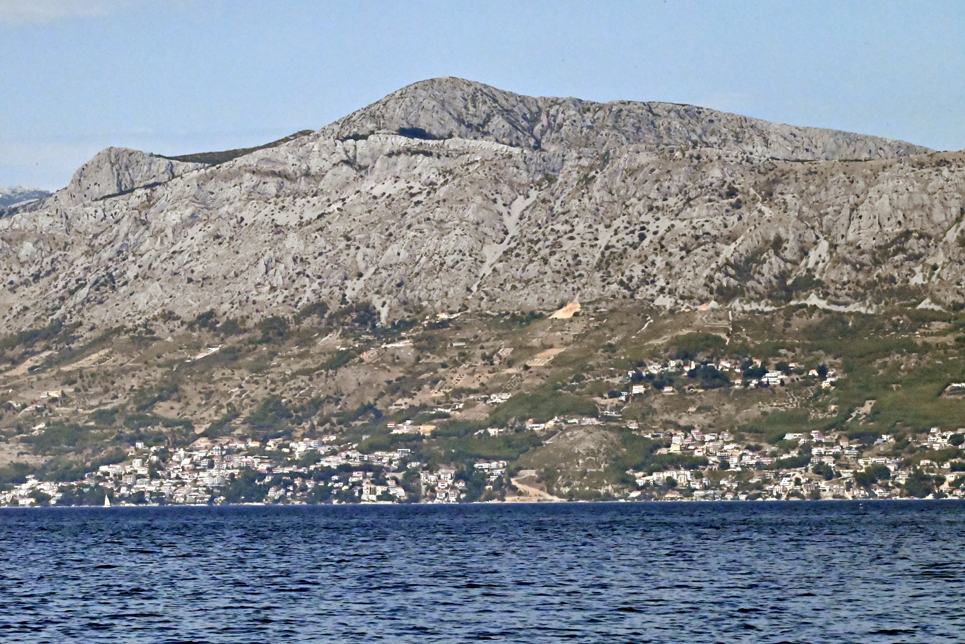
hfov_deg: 14.1
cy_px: 322
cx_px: 482
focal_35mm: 145
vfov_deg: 9.5
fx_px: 3888
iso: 16000
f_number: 29
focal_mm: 145
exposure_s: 1/8000
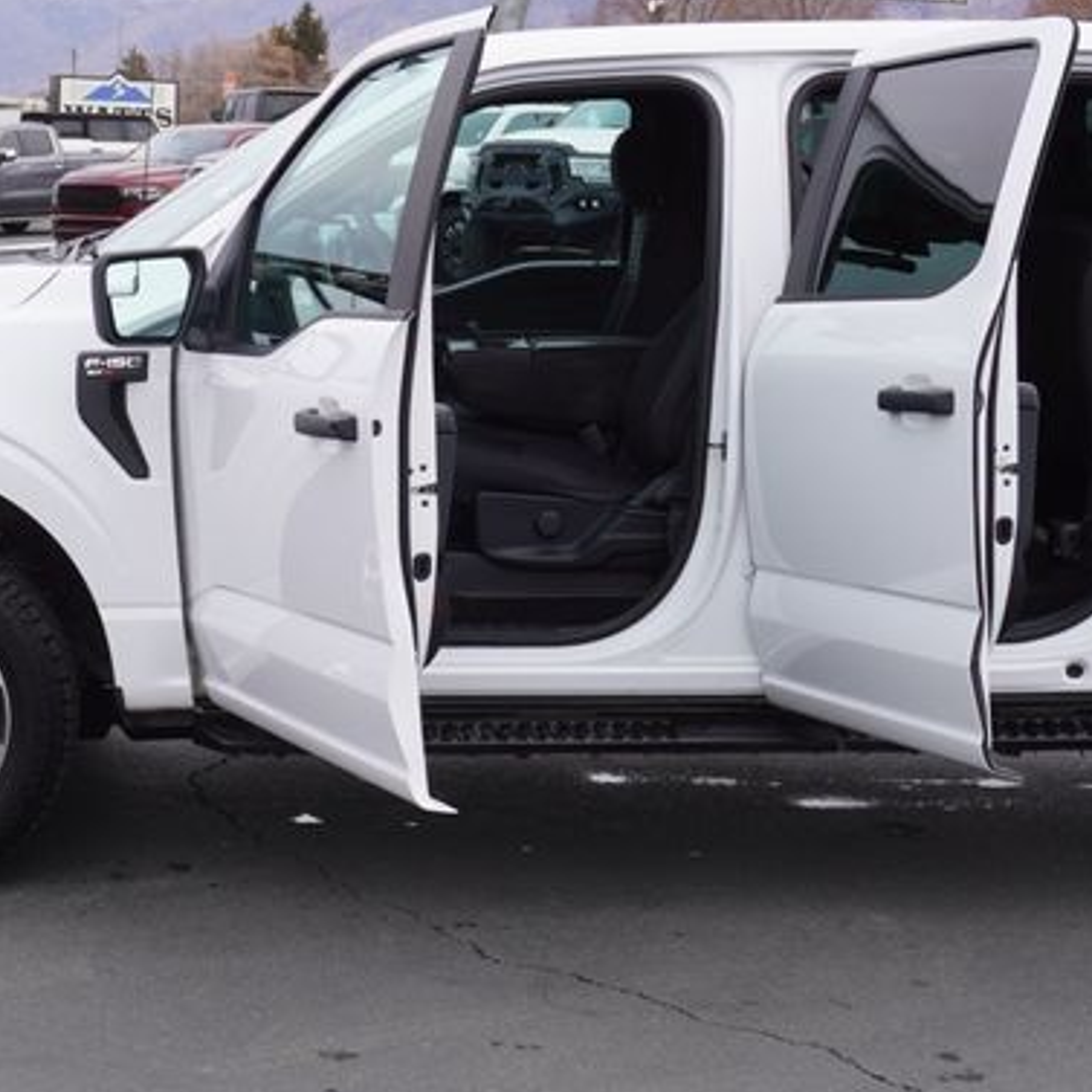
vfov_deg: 22.2
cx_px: 411
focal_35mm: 78
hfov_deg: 22.1
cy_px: 507
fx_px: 2784
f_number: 8
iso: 100
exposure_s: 1/100
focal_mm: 36
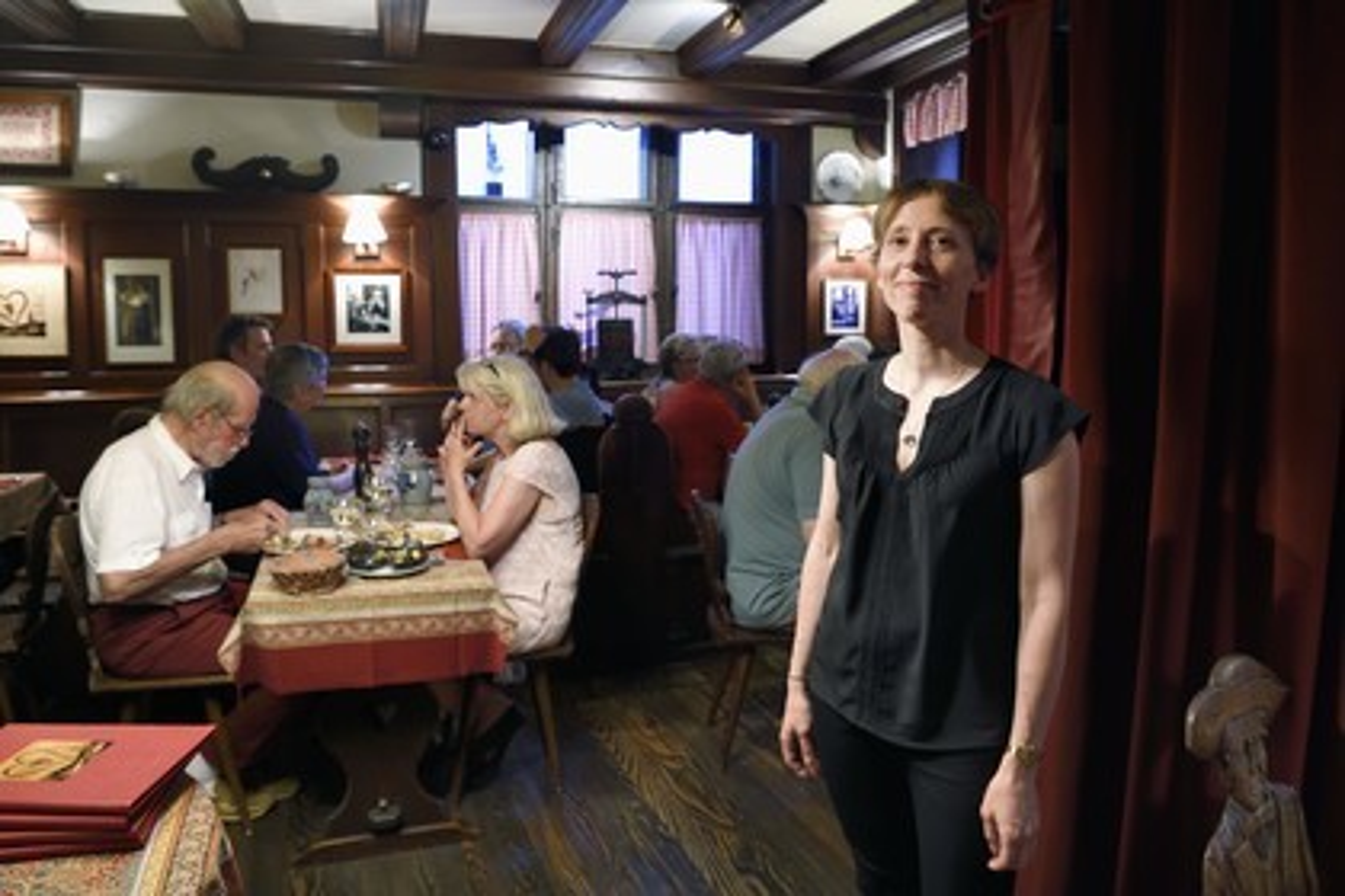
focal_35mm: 24
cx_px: 672
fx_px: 897
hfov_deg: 73.7
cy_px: 448
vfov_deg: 53.1
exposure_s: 1/15
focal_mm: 24
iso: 1600
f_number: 5
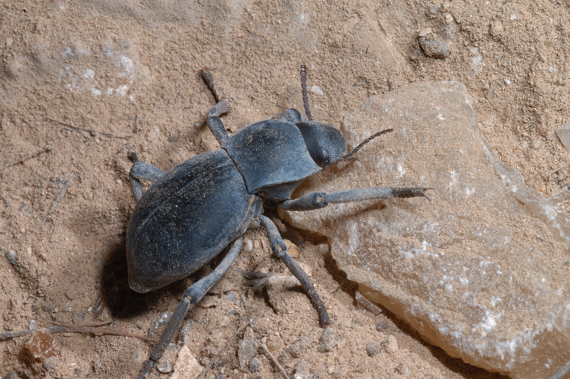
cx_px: 285
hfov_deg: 13.1
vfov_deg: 8.7
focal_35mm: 158
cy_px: 190
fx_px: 2492
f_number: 40
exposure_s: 1/180
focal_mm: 105
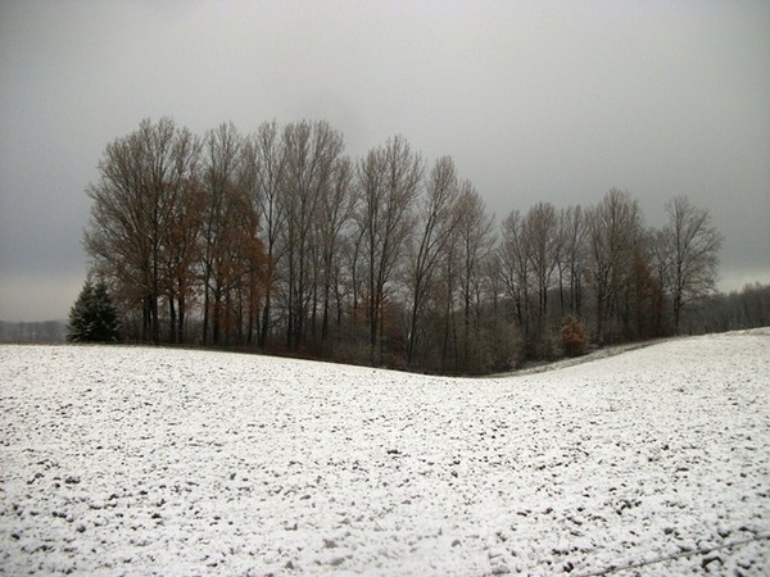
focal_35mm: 32
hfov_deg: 56.8
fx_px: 712
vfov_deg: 44.2
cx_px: 385
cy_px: 288
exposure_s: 1/320
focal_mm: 5.7
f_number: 2.9
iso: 80
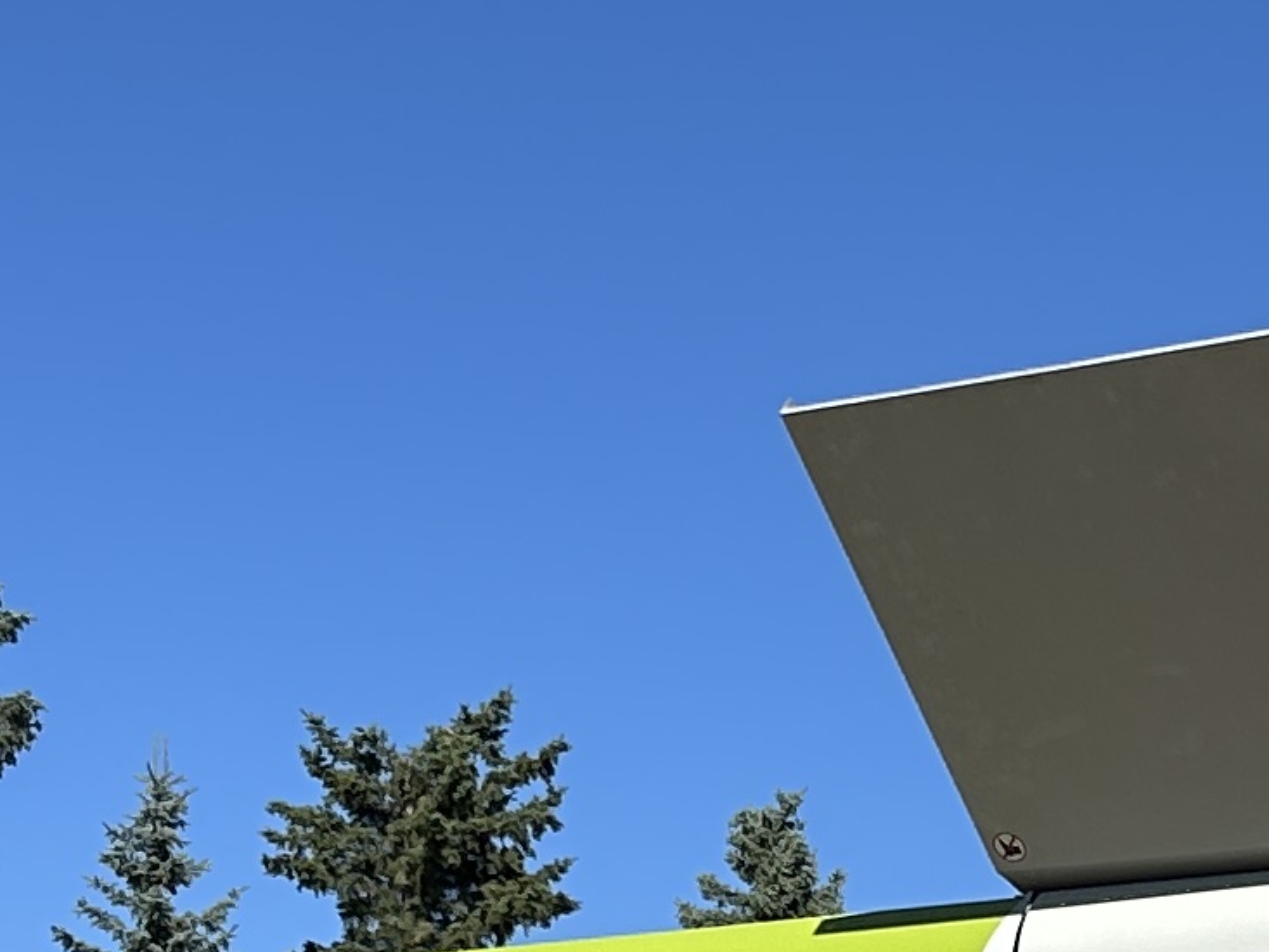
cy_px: 1309
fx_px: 5243
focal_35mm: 143
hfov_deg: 13.6
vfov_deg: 10.1
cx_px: 1248
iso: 50
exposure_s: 1/5319
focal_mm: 5.7
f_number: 1.5
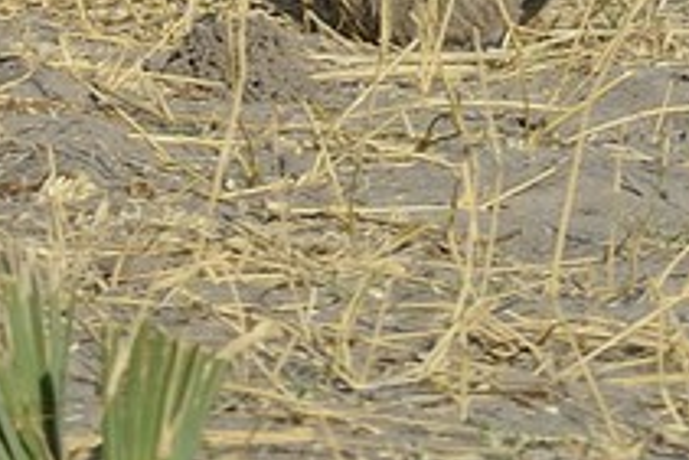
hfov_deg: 1.1
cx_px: -1662
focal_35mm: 1818
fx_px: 34817
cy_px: -793
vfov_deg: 0.8
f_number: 11
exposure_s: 1/640
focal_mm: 240
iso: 400
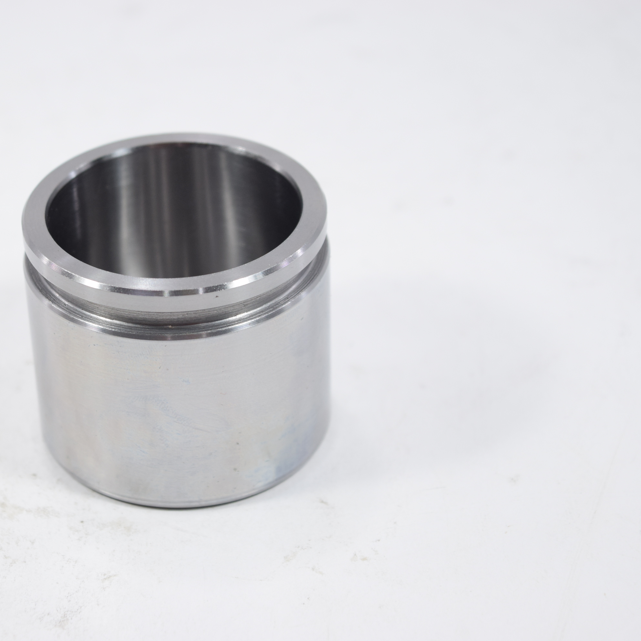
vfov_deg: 17.4
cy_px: 321
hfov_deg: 17.3
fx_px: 2095
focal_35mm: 100
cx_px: 163
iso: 400
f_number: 5.6
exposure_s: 1/100
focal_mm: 52
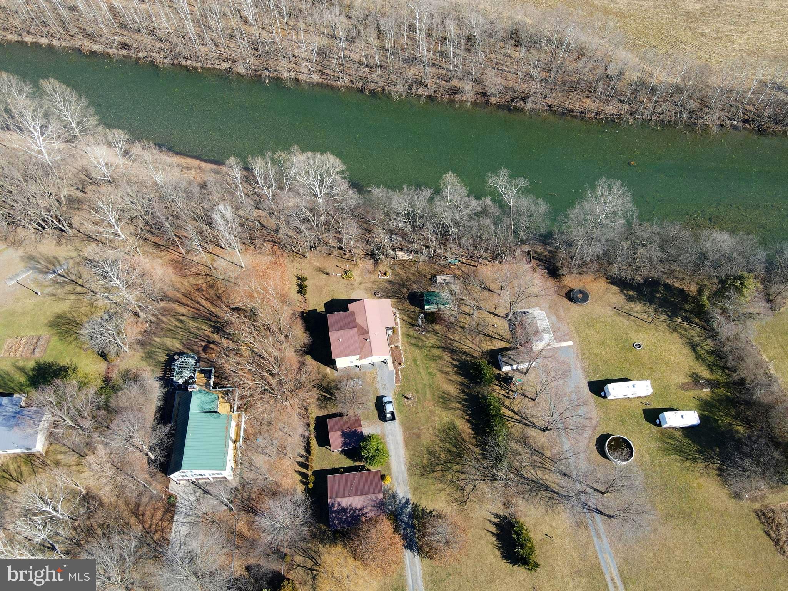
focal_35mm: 24
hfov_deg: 71.6
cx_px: 394
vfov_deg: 56.8
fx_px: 546
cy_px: 296
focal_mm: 4.5
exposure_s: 1/250
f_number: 2.8
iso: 100
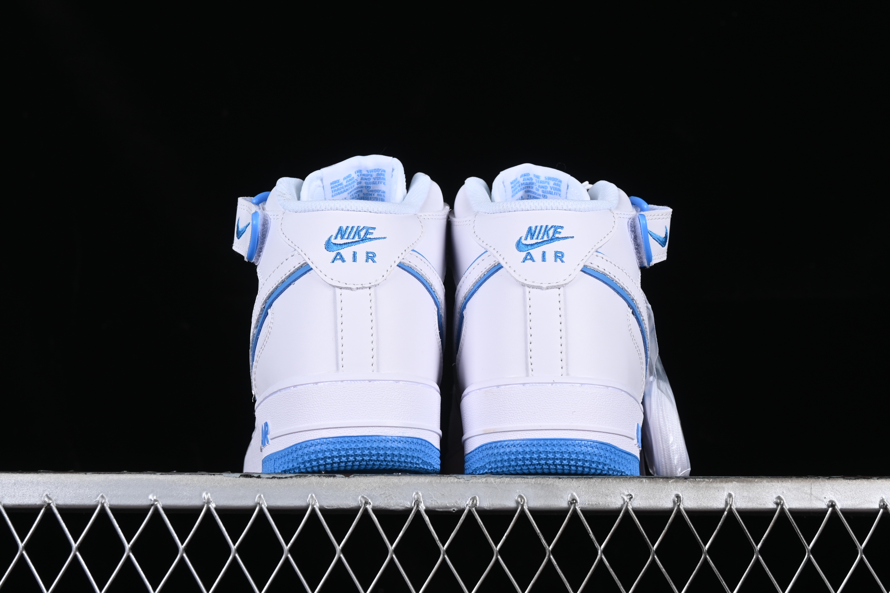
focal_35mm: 75
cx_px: 445
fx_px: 1854
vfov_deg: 18.2
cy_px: 296
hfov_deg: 27.0
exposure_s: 1/80
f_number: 8
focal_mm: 50
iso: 160
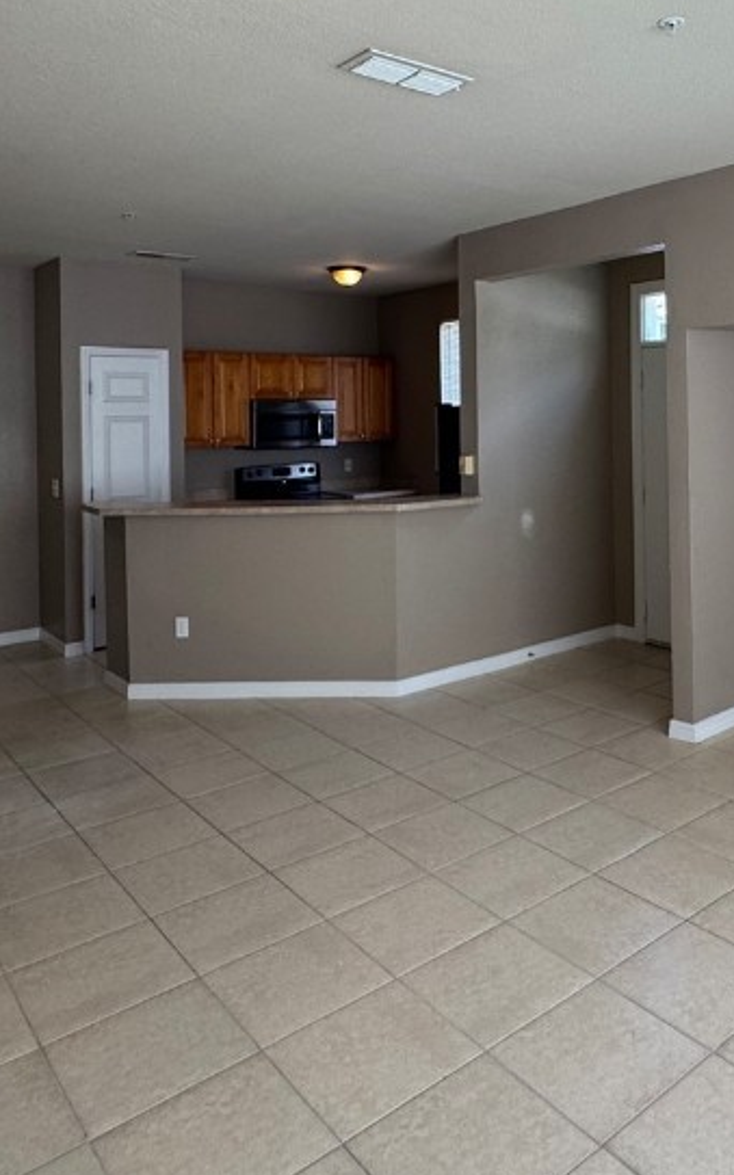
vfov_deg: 65.0
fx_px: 897
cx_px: 552
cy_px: 409
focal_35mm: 28
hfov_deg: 43.1
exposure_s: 1/120
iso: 125
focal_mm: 2.22
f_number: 2.2
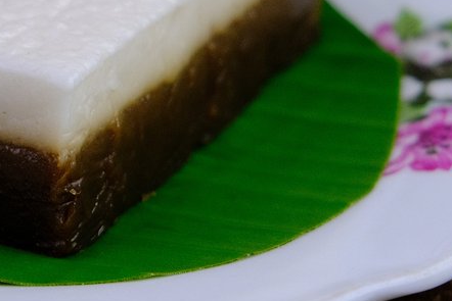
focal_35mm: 170
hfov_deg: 11.8
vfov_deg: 7.9
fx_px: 2135
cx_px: -123
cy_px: -144
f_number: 4
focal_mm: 31.5
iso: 1000
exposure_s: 1/180
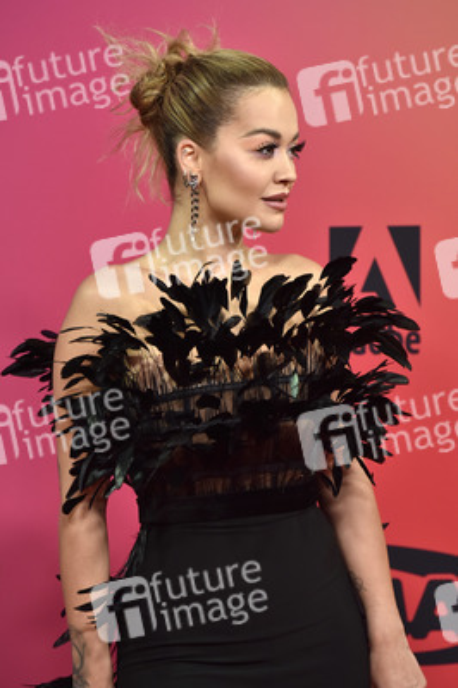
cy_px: 344
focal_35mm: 160
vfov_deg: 12.8
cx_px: 229
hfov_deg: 8.6
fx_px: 3058
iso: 2000
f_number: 5.6
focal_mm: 160
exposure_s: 1/200
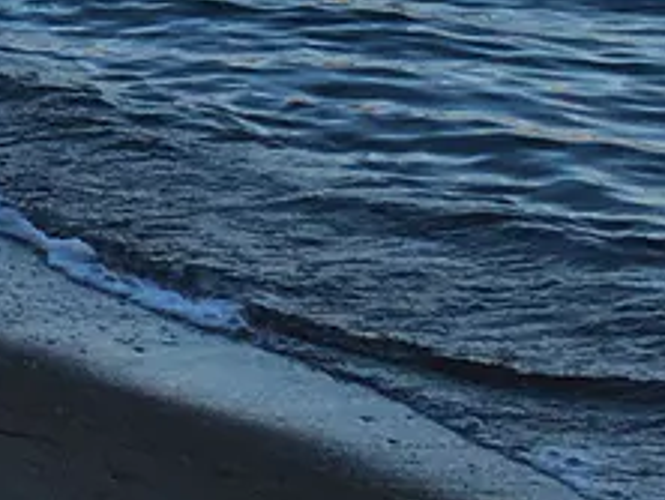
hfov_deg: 9.2
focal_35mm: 209
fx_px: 4019
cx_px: -300
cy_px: -805
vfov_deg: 6.7
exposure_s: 1/693
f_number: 2.2
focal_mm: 4.15
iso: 25
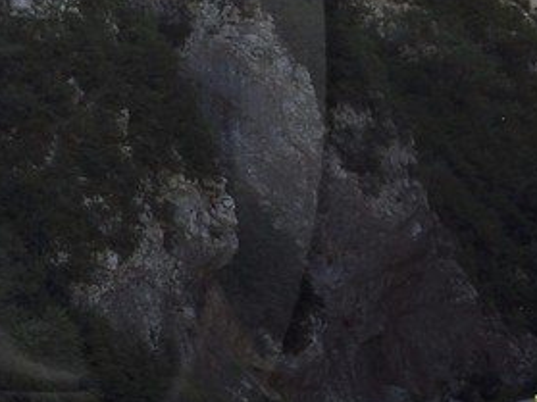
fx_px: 2310
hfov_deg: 12.1
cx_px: -468
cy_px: 79
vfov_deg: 9.9
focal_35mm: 149
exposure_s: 1/200
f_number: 9
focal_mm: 27
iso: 200
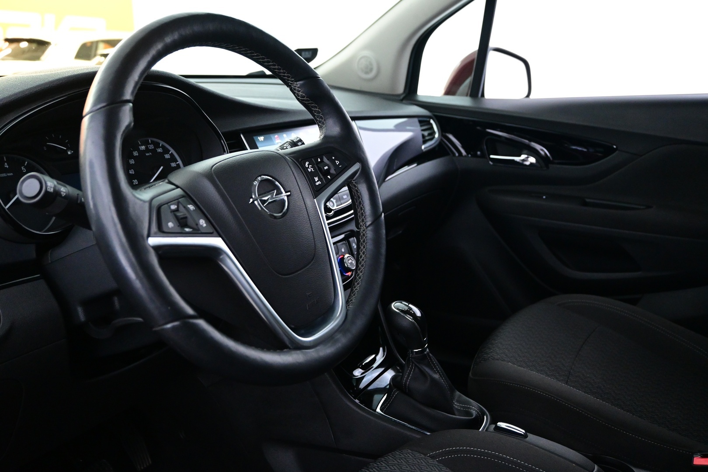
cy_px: 236
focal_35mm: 31
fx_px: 605
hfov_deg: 60.7
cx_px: 354
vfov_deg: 42.6
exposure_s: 1/30
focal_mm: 20.5
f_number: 3.8
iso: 3200
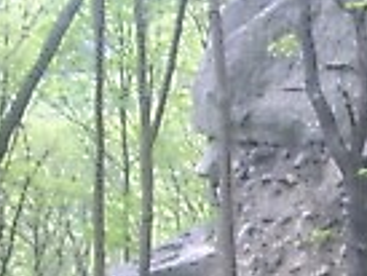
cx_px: 439
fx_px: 1146
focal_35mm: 108
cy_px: 185
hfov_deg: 17.4
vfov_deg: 13.7
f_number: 2.8
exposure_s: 1/30
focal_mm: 6.2
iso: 64
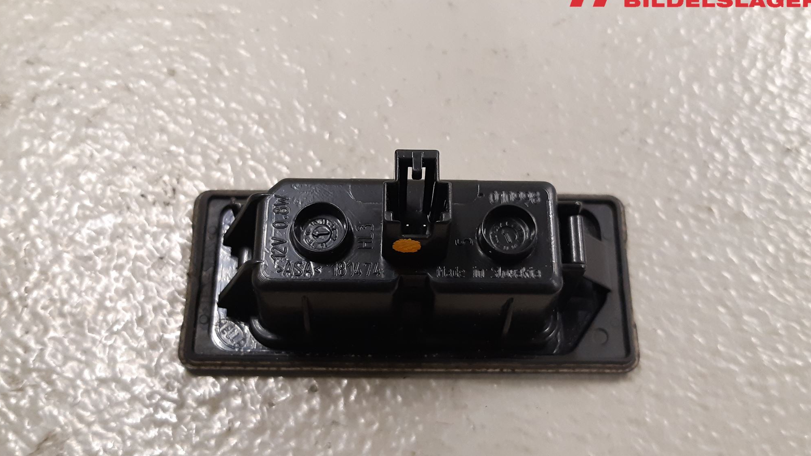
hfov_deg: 66.1
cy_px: 250
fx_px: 624
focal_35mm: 29
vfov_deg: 40.1
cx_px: 403
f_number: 1.7
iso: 200
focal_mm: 3.93
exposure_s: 1/50
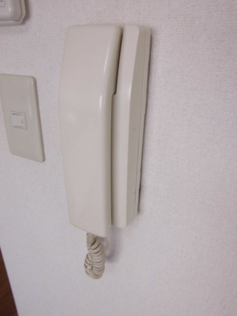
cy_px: 158
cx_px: 118
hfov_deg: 53.1
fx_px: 237
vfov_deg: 67.3
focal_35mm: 26
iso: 100
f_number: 2.8
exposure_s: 1/60
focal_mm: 4.7
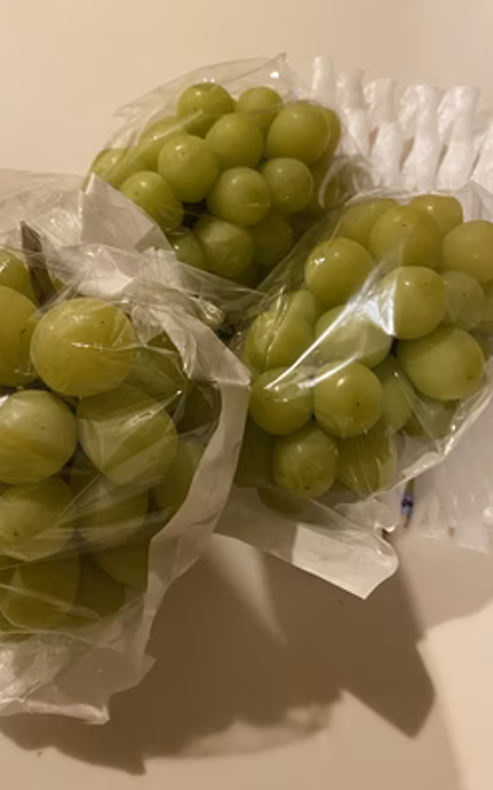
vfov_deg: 66.5
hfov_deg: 44.3
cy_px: 391
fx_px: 602
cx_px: 202
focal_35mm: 28
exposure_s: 1/50
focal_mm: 4.25
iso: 400
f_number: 1.8
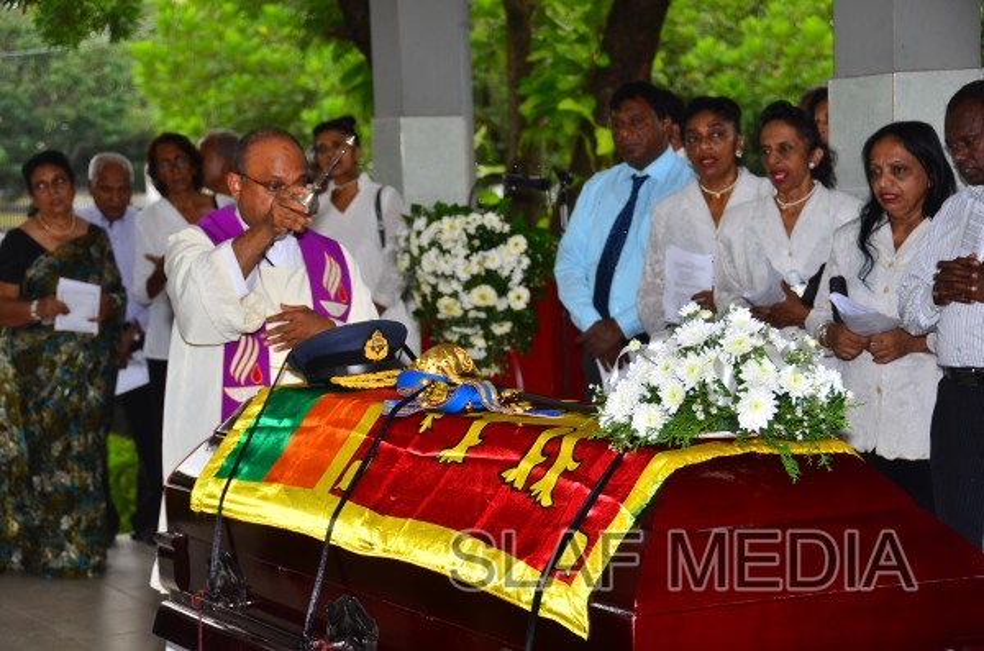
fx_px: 2454
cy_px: 326
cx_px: 492
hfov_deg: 22.7
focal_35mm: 90
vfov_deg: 15.1
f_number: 5
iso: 250
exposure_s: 1/125
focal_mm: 60
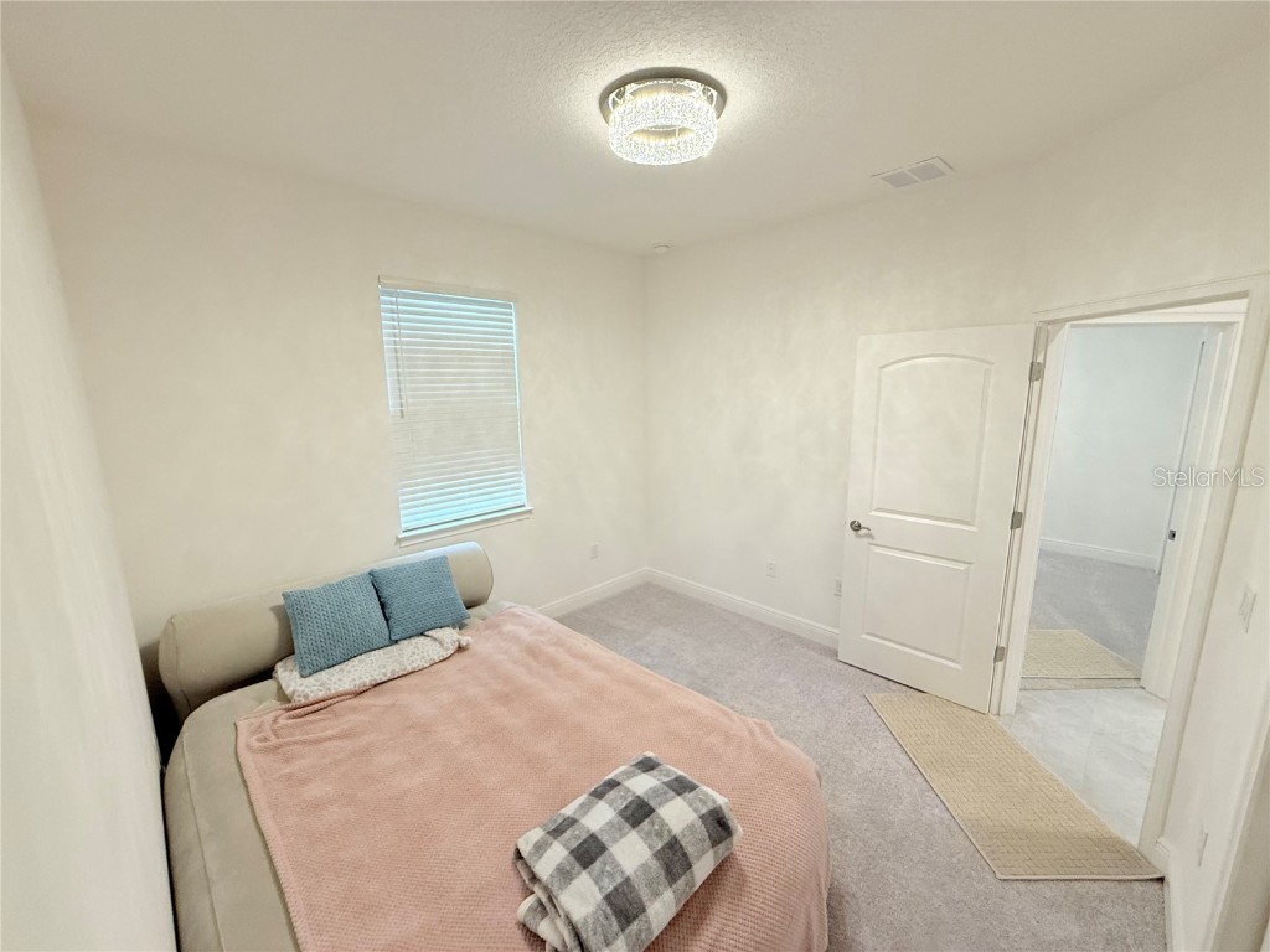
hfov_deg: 102.1
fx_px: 514
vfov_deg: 85.7
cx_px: 635
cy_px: 476
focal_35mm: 14
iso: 250
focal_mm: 2.22
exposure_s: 1/120
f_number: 2.2
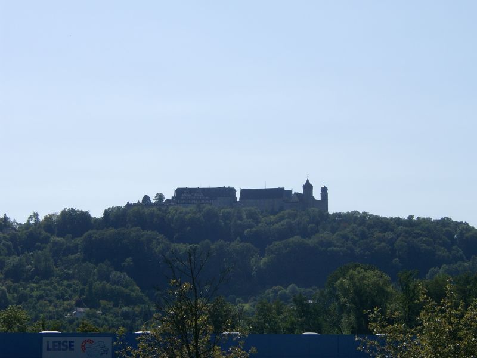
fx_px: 1378
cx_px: 238
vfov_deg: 14.8
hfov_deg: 19.6
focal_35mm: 100
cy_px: 179
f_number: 5.6
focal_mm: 20.74
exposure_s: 1/496
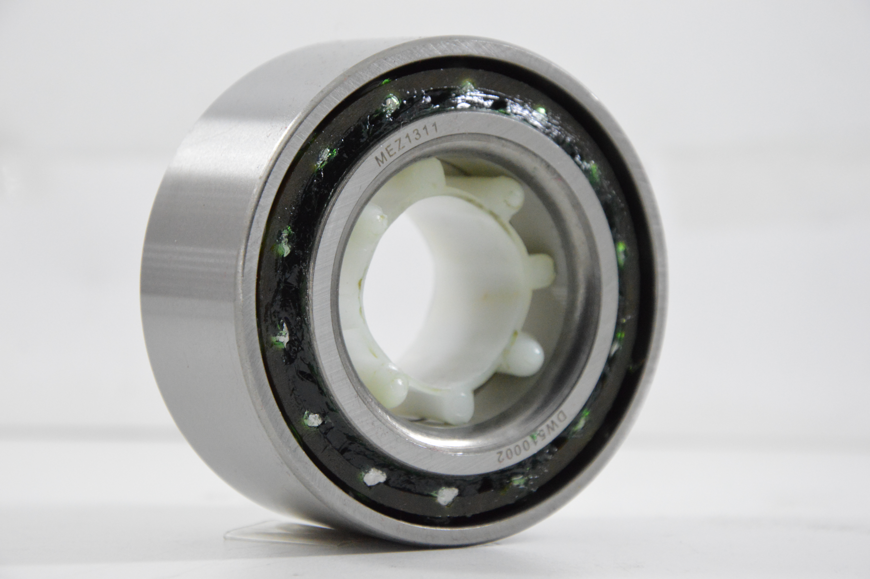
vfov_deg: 8.7
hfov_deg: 13.1
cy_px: 290
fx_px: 3803
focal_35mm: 158
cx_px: 435
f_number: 8
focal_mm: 105
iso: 3200
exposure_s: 1/100
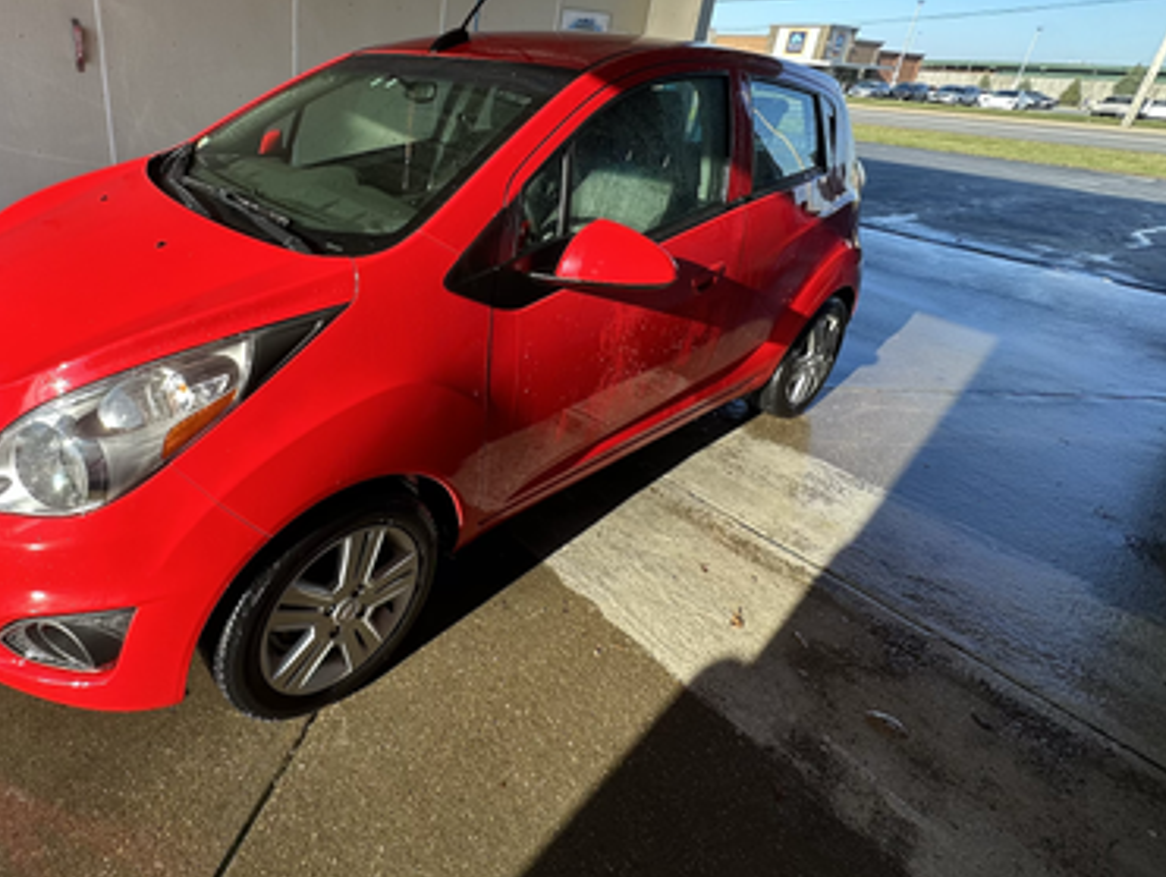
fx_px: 641
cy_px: 308
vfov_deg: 67.3
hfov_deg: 81.5
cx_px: 380
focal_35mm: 19
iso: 40
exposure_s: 1/378
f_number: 2.2
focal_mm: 2.22
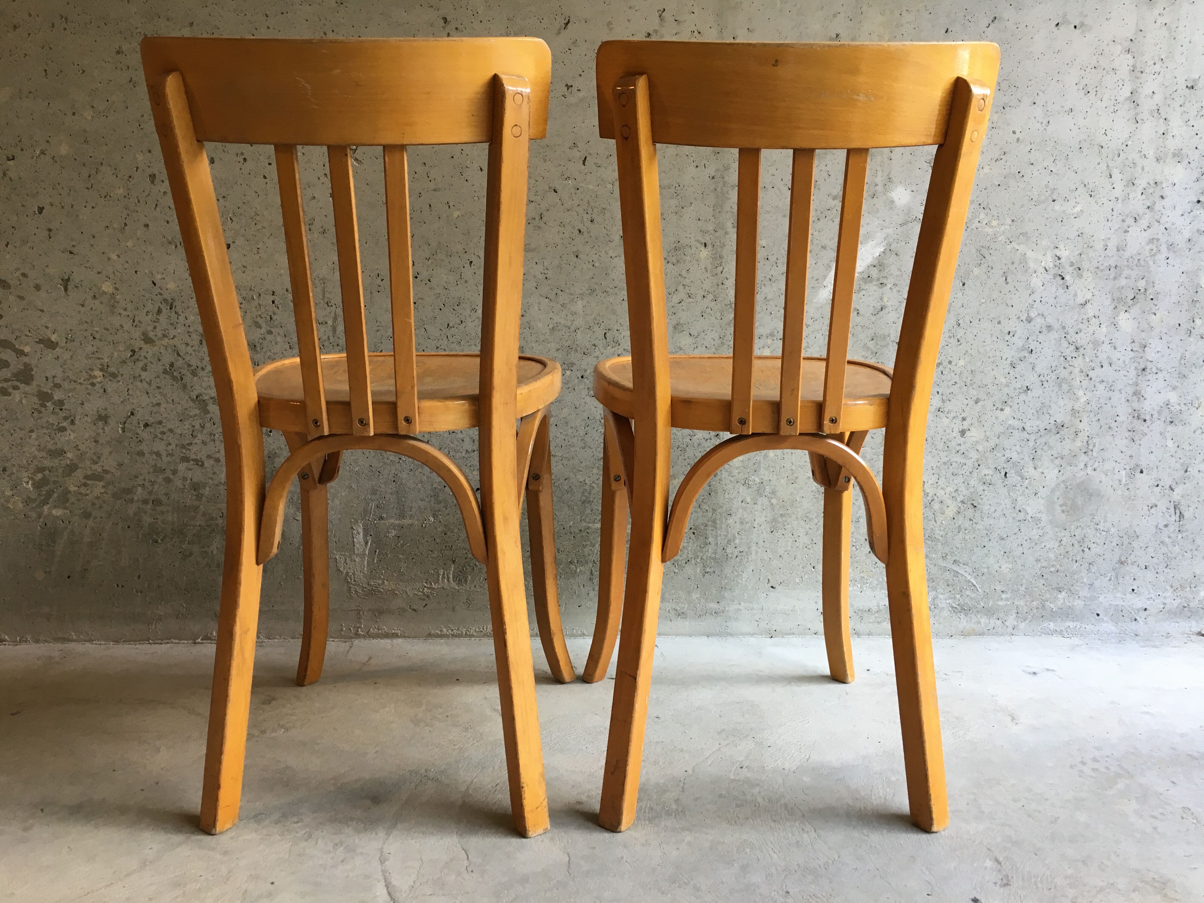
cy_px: 452
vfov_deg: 48.2
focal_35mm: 29
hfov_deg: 61.7
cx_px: 602
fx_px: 1009
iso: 80
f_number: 2.2
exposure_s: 1/33
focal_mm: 4.15
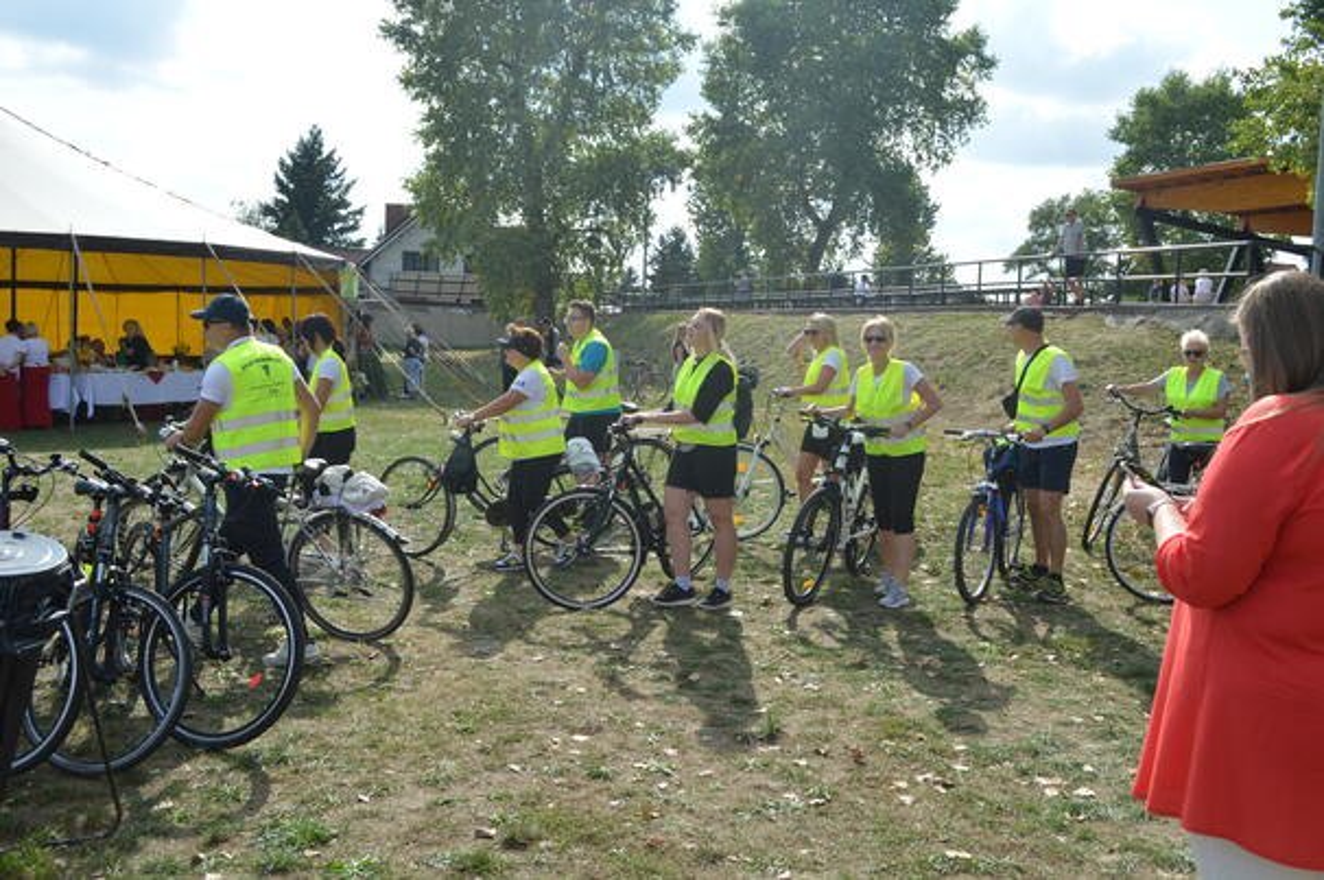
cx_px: 662
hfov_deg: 53.2
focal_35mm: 36
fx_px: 1323
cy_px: 440
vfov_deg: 36.8
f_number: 8
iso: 100
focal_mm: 24
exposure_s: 1/250
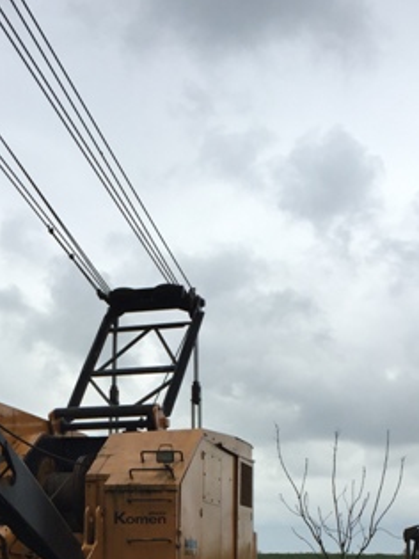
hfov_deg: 24.5
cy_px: 563
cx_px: 96
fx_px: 953
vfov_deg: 30.4
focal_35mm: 59
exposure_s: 1/1582
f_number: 2.2
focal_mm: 4.15
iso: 32
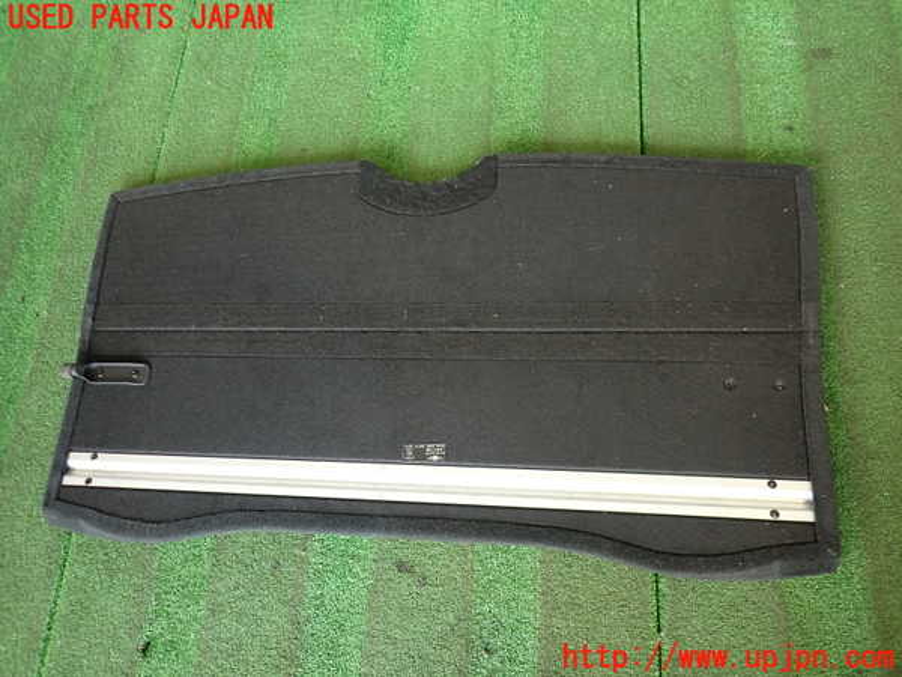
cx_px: 451
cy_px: 338
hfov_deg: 69.4
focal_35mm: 25
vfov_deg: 54.9
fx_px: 651
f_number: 2
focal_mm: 4.5
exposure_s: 1/40
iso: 200
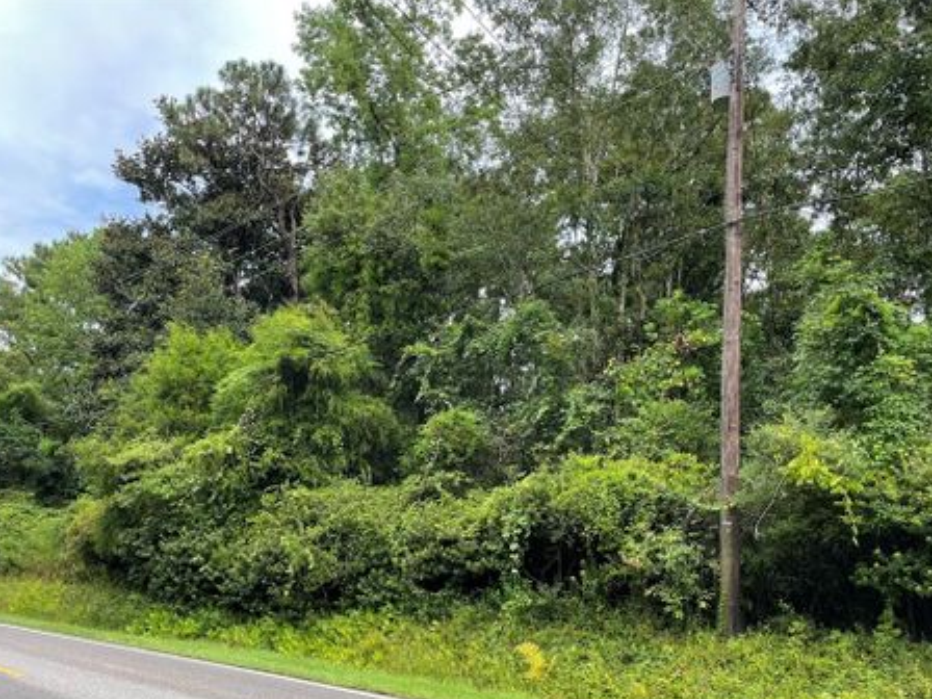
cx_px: 429
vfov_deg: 48.2
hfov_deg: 61.6
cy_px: 384
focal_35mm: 29
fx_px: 781
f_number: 1.6
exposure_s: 1/437
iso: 32
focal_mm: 4.2
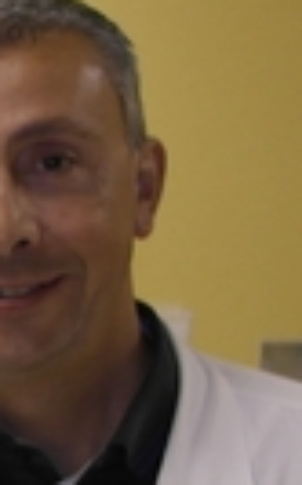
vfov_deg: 10.9
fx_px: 2426
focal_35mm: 184
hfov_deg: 5.9
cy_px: 779
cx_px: -950
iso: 400
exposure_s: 1/60
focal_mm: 20
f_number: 3.5
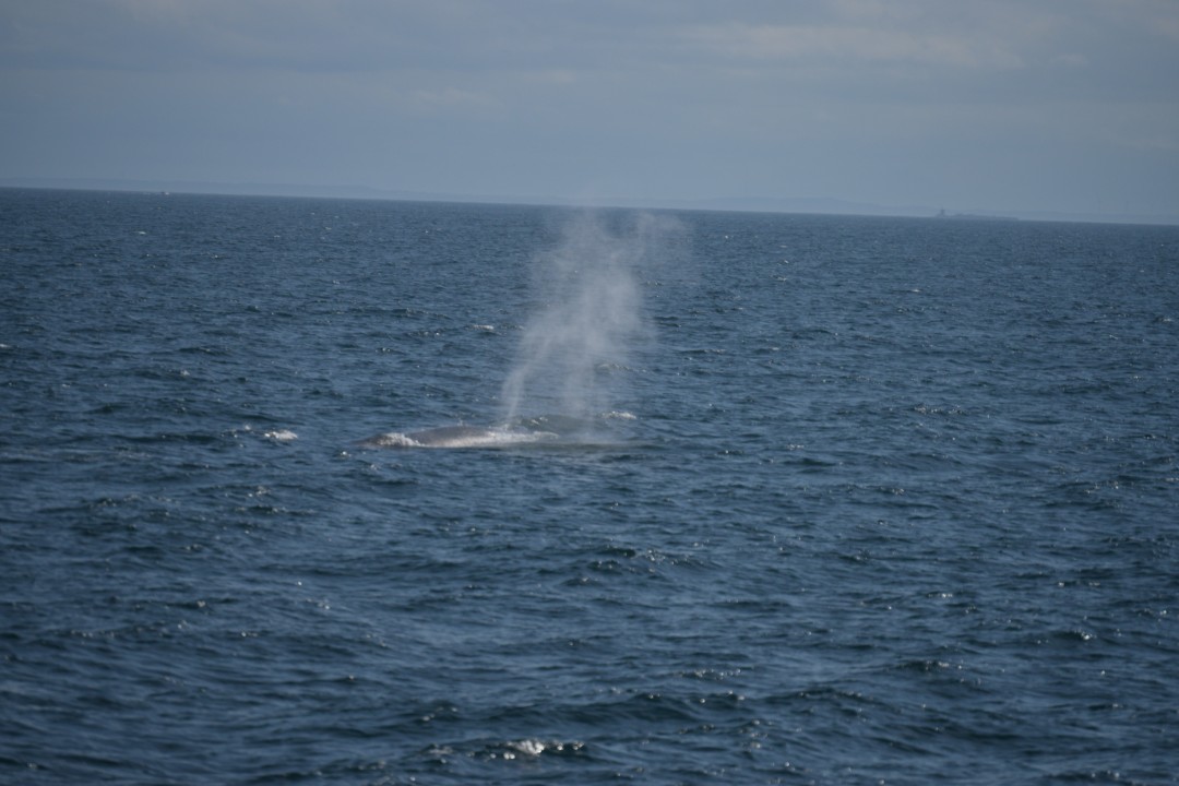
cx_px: 590
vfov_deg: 4.6
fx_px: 9824
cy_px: 393
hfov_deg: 6.9
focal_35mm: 300
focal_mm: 200
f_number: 5.6
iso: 200
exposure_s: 1/4000
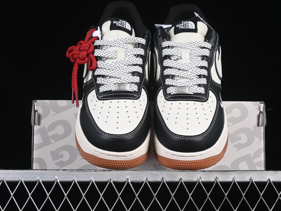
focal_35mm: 82
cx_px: 147
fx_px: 666
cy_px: 105
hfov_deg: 23.8
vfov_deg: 18.0
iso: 160
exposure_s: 1/80
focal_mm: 50
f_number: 7.1
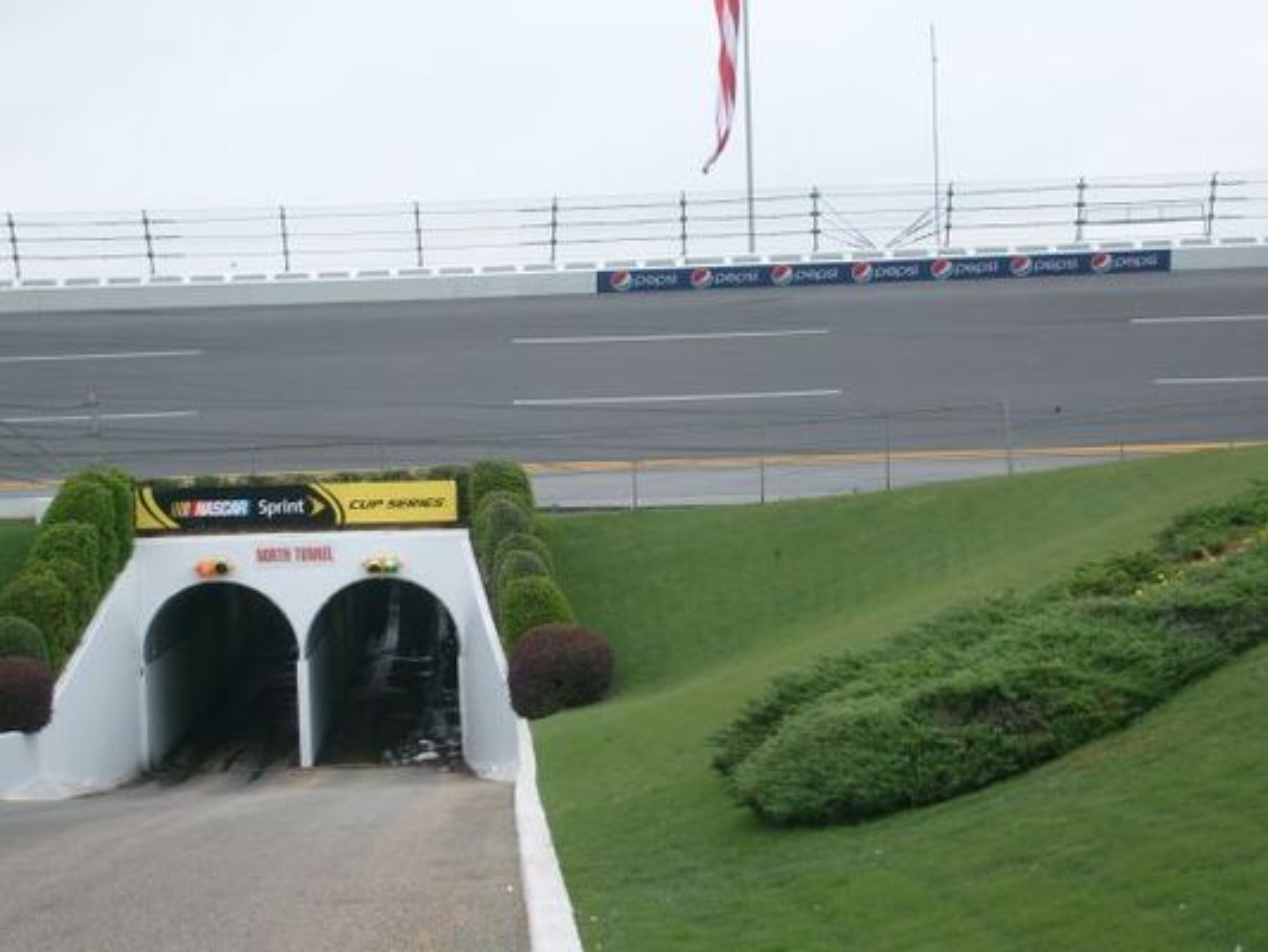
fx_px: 2638
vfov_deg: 20.4
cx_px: 634
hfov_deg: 27.0
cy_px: 476
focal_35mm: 72
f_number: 3.9
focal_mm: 12
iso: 80
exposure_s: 1/180
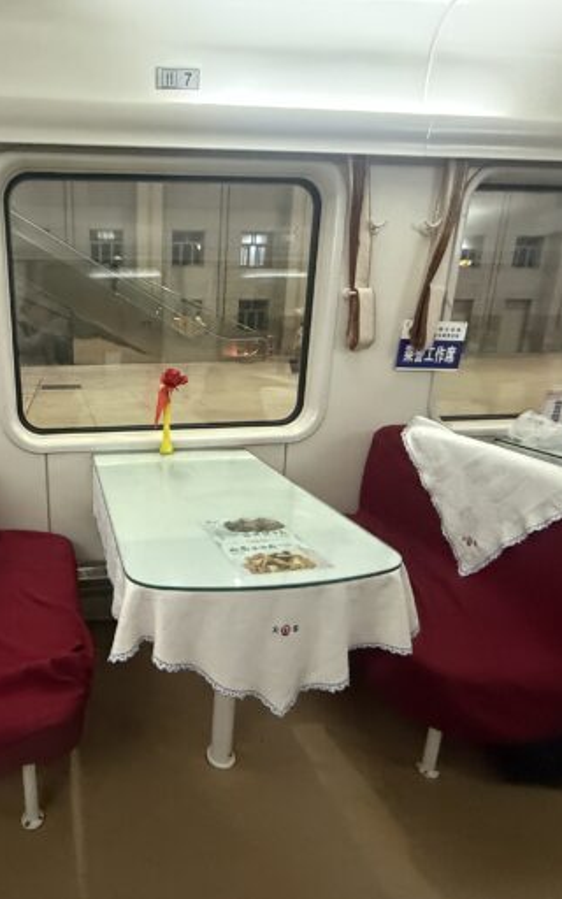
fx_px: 490
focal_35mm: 20
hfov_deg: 55.8
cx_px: 119
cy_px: 453
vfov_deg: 85.1
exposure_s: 1/60
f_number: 2.2
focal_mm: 2.22
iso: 800
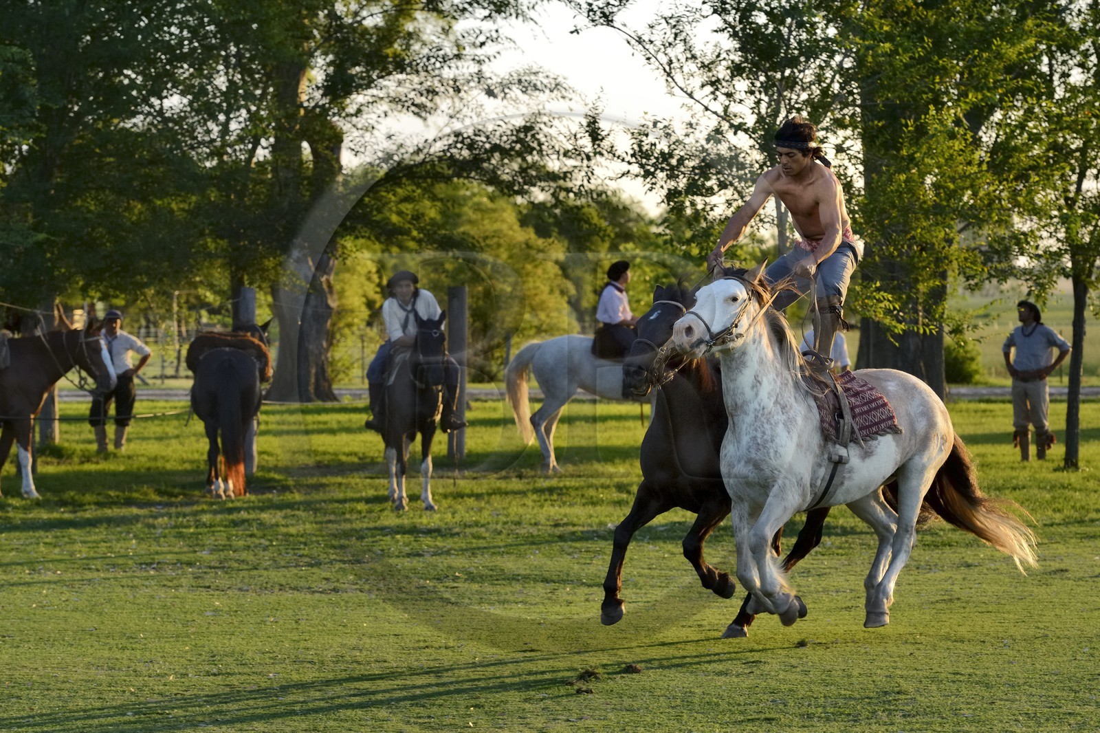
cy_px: 366
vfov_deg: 11.8
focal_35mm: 116
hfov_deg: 17.6
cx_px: 550
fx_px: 3543
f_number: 6.3
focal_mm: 116
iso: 800
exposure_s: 1/640
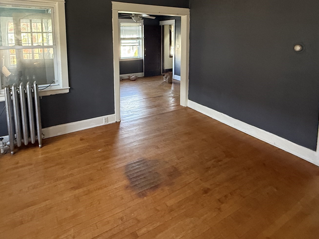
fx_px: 203
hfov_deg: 76.3
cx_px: 148
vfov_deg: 57.9
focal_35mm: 22
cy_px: 59
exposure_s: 1/60
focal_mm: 2.22
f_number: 2.2
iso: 400
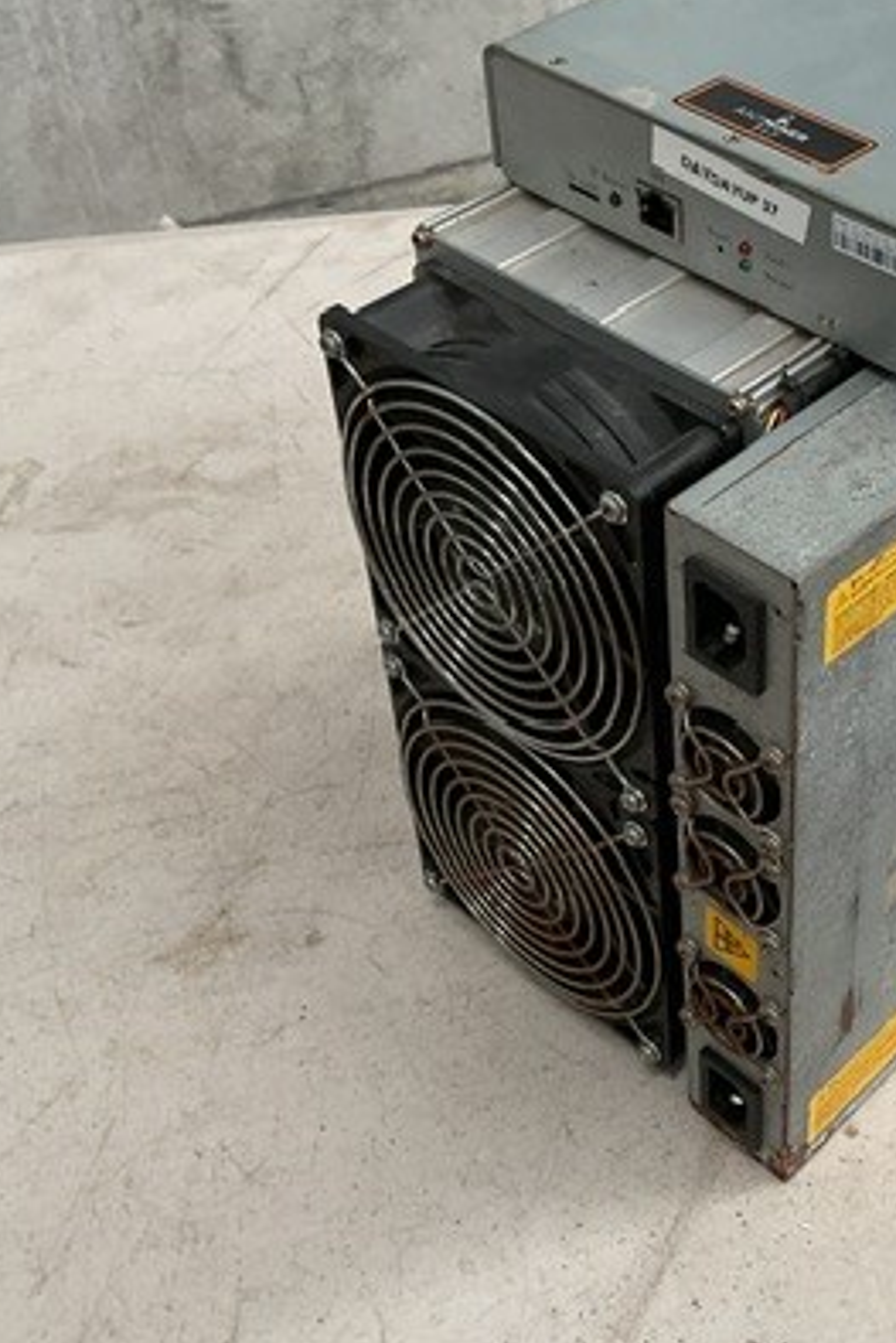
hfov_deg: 26.6
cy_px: 586
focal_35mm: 49
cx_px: 818
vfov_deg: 40.3
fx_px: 1828
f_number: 1.8
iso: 50
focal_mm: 3
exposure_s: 1/50
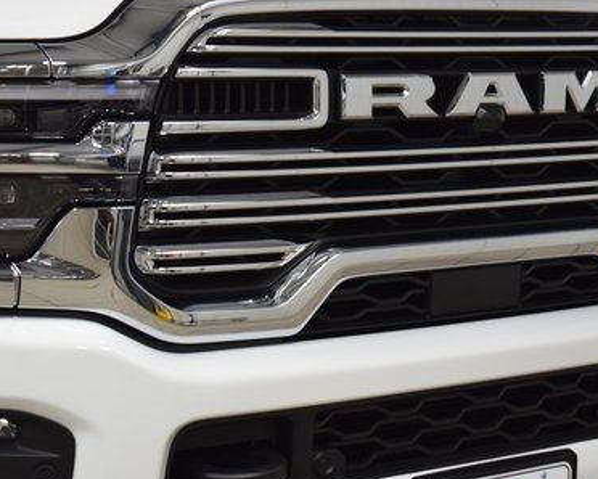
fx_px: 1502
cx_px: 280
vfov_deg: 18.1
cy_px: 329
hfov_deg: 22.5
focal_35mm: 85
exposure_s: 1/60
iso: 1600
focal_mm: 35
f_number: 6.3
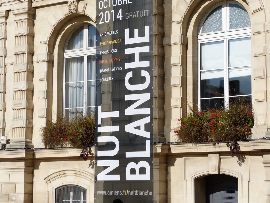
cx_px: 135
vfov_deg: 15.6
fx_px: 741
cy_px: 102
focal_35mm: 95
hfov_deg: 20.6
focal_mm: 17.2
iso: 100
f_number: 4
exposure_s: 1/2000
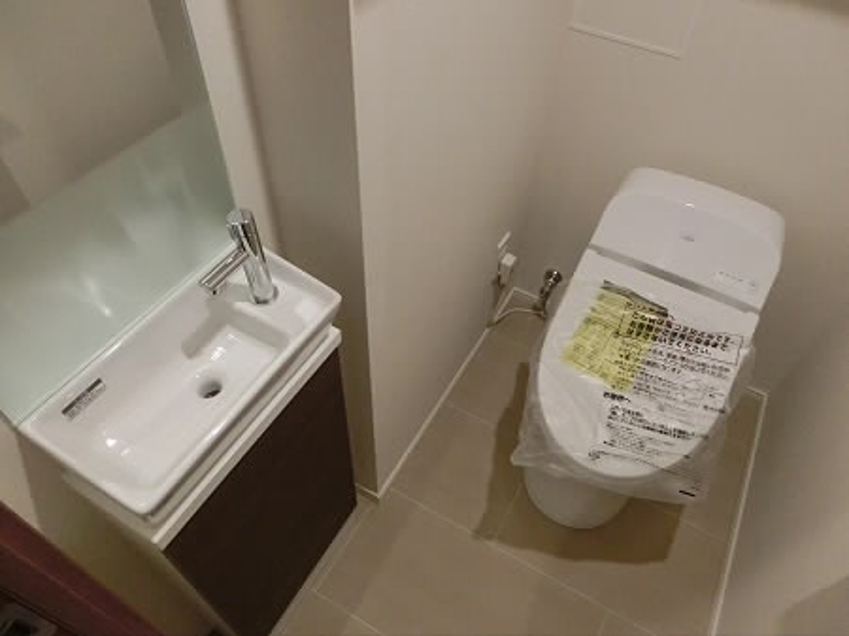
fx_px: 588
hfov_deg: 71.6
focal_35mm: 24
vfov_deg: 56.8
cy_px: 318
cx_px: 424
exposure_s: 1/80
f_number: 3
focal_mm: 4.24
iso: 800
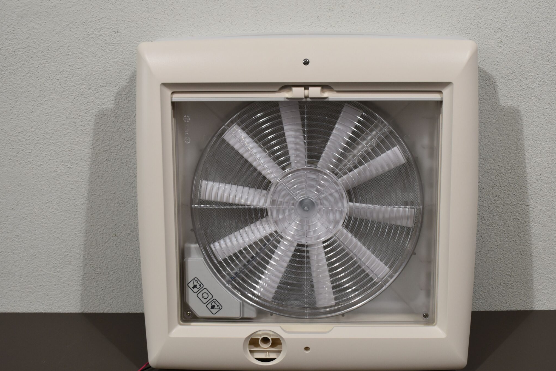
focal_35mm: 53
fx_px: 819
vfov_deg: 25.5
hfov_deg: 37.5
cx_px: 305
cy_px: 217
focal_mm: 28
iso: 360
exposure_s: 1/125
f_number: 5.6
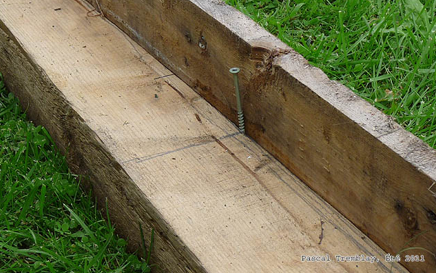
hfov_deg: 19.8
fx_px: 1248
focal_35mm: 105
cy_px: 108
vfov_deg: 12.5
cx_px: 217
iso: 100
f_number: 4.5
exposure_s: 1/200
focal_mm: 9.8
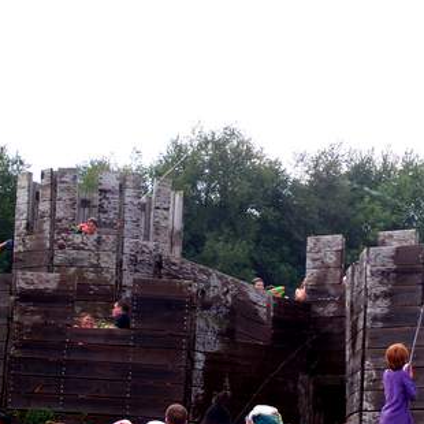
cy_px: 224
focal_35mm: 167
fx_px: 2314
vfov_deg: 10.5
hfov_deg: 10.5
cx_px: 284
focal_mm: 21
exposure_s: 1/250
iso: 80
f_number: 4
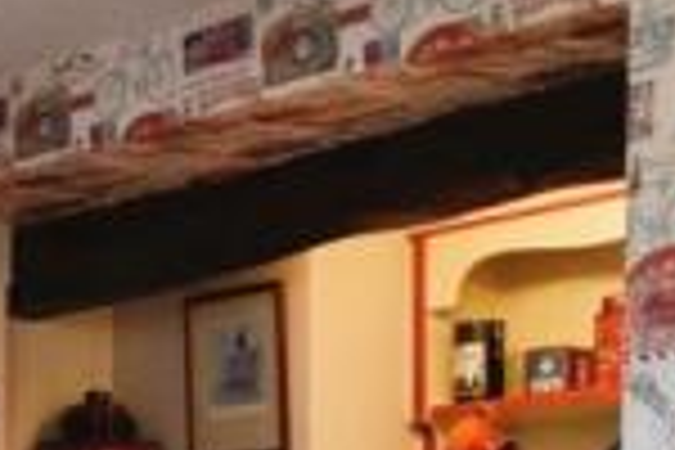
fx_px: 2044
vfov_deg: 11.9
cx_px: -176
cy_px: 720
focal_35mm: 109
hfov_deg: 17.7
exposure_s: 1/60
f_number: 6.3
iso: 500
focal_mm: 16
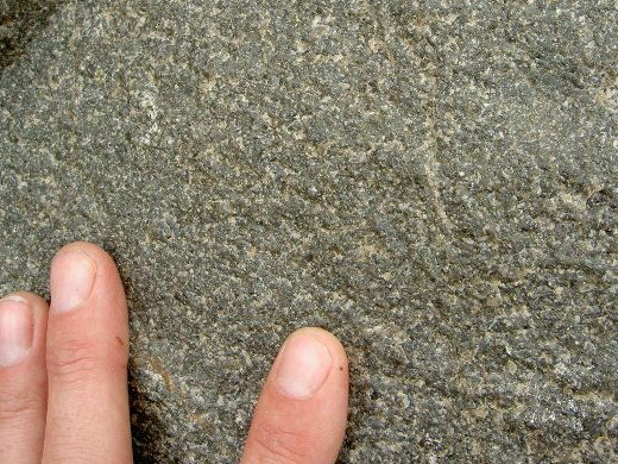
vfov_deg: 30.2
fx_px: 857
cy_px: 183
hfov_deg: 39.6
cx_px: 334
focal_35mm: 48
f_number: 4.7
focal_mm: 8
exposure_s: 1/125
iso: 50
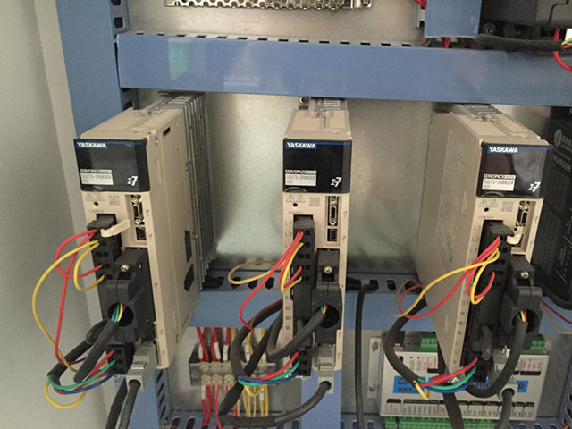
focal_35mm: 29
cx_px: 286
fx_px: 479
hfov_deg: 61.7
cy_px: 214
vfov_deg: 48.2
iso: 500
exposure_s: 1/15
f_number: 2.2
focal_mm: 4.15
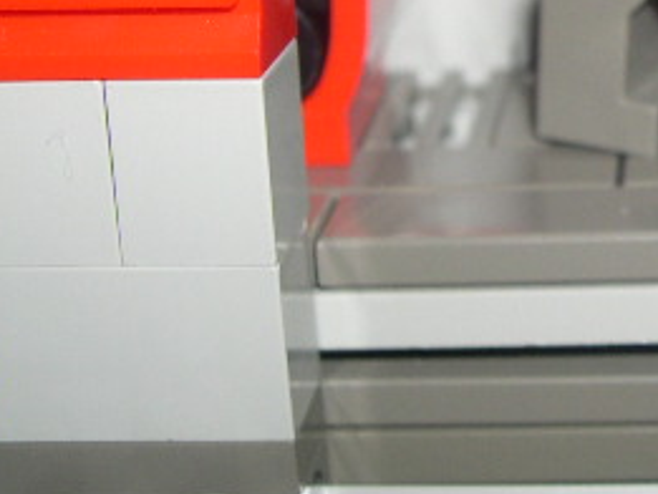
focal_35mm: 103
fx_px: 1959
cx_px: 744
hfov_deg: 18.3
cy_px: 35
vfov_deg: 14.2
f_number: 8
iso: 100
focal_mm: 9
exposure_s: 1/60
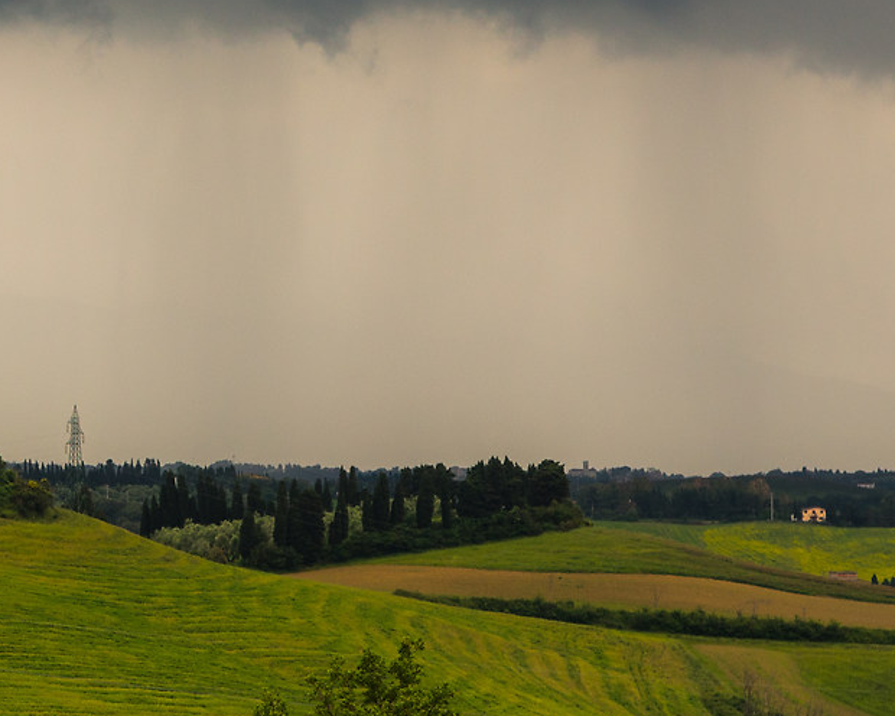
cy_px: 124
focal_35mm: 240
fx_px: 6357
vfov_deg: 6.4
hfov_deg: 8.0
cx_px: -205
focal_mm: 66
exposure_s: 1/640
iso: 160
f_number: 8
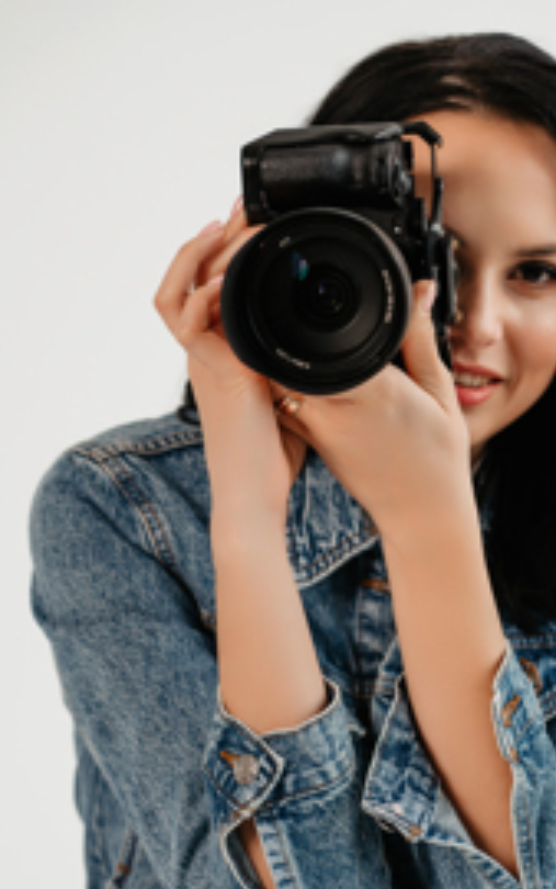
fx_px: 3100
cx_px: 398
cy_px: 558
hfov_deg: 10.2
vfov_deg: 16.3
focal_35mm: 128
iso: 640
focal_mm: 85
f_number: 4.5
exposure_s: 1/125
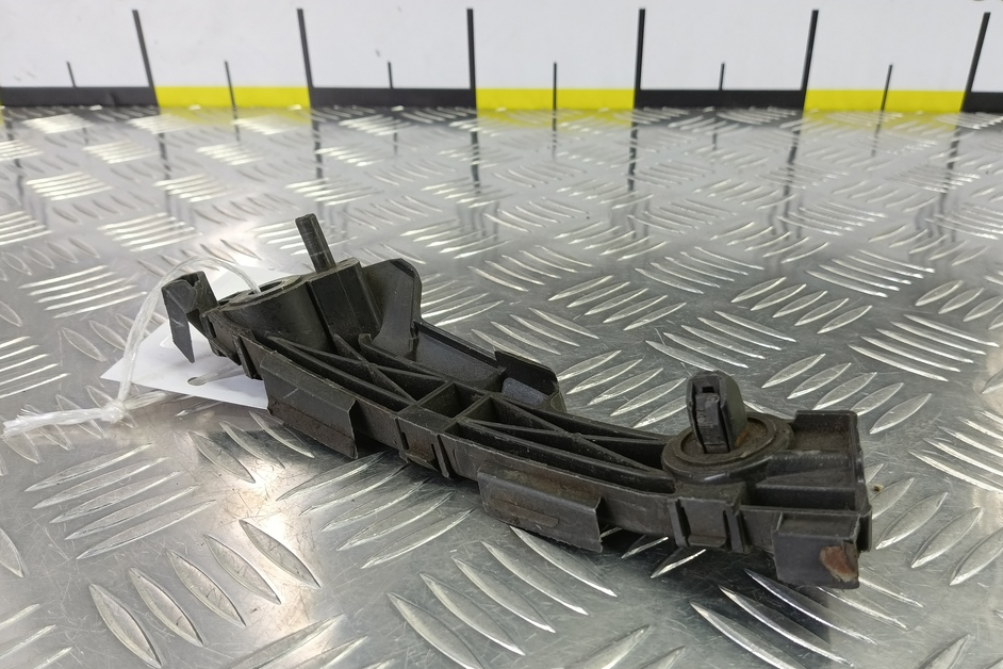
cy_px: 408
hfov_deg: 69.3
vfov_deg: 49.2
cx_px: 531
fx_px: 724
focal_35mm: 26
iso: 142
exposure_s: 1/50
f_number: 1.6
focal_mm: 4.11
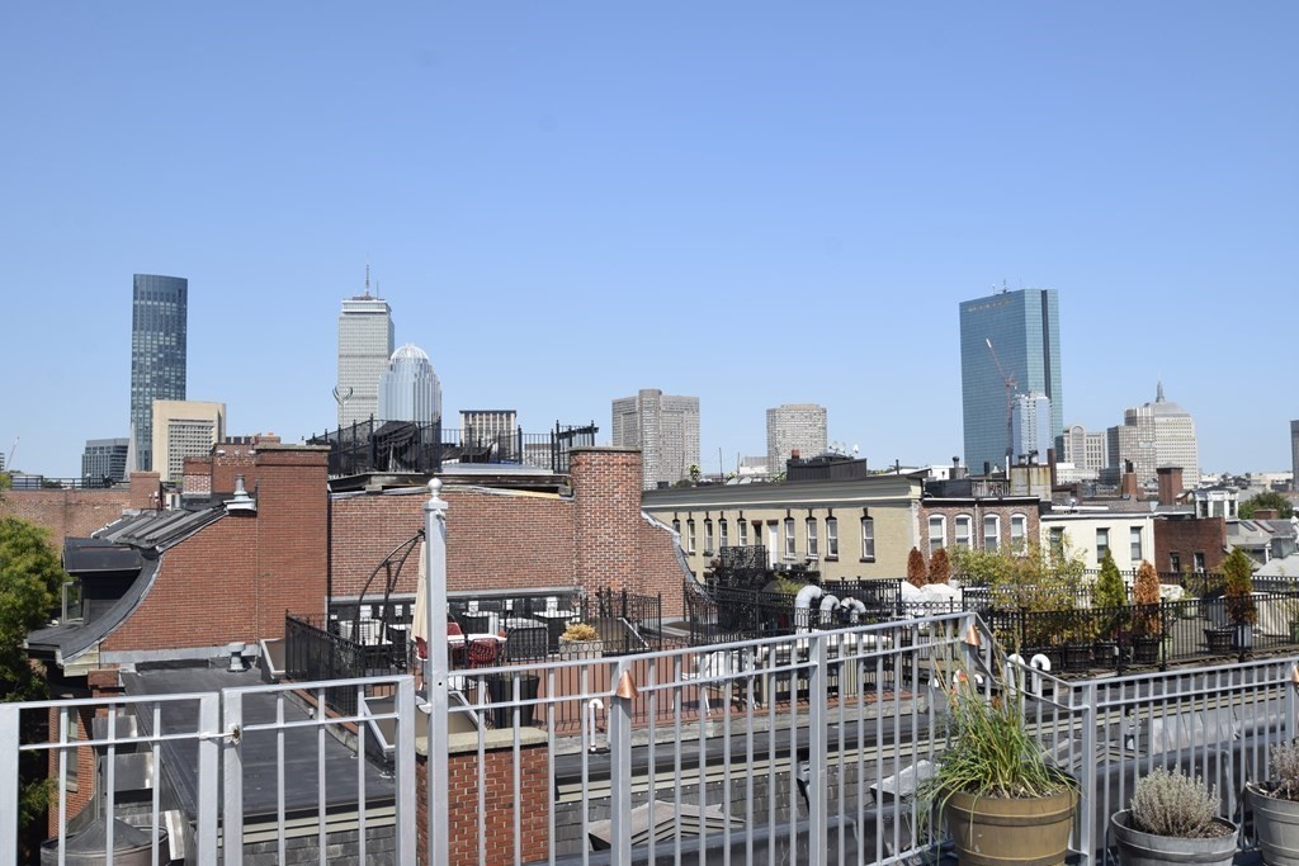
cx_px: 650
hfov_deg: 59.5
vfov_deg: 41.7
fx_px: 1137
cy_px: 433
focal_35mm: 32
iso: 200
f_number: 10
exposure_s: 1/400
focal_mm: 21
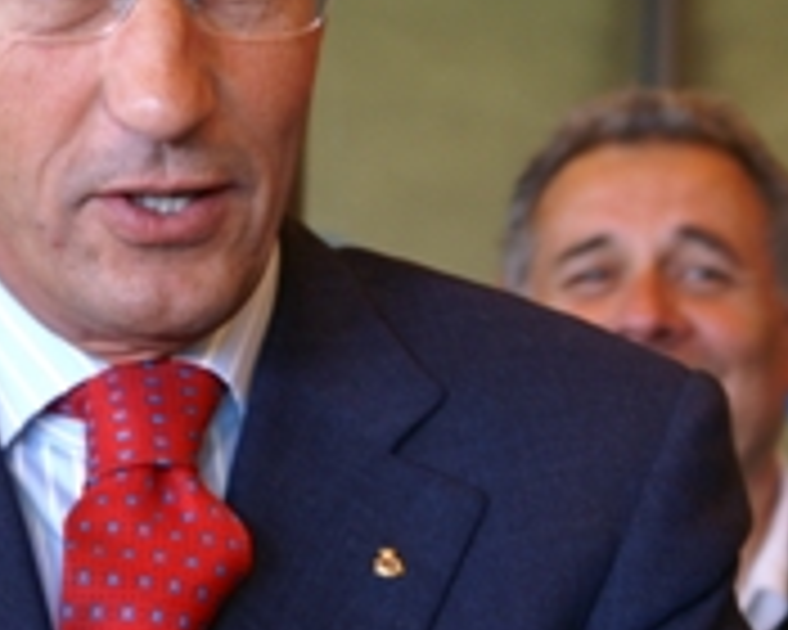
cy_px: 29
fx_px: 5037
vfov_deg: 7.1
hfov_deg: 8.9
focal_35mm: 216
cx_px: 189
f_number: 5.6
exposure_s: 1/30
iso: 400
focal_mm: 60
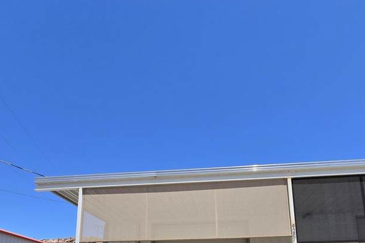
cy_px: 251
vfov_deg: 47.6
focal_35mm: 21
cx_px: 196
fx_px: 213
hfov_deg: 81.1
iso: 50
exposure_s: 1/1899
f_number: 2.2
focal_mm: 2.2
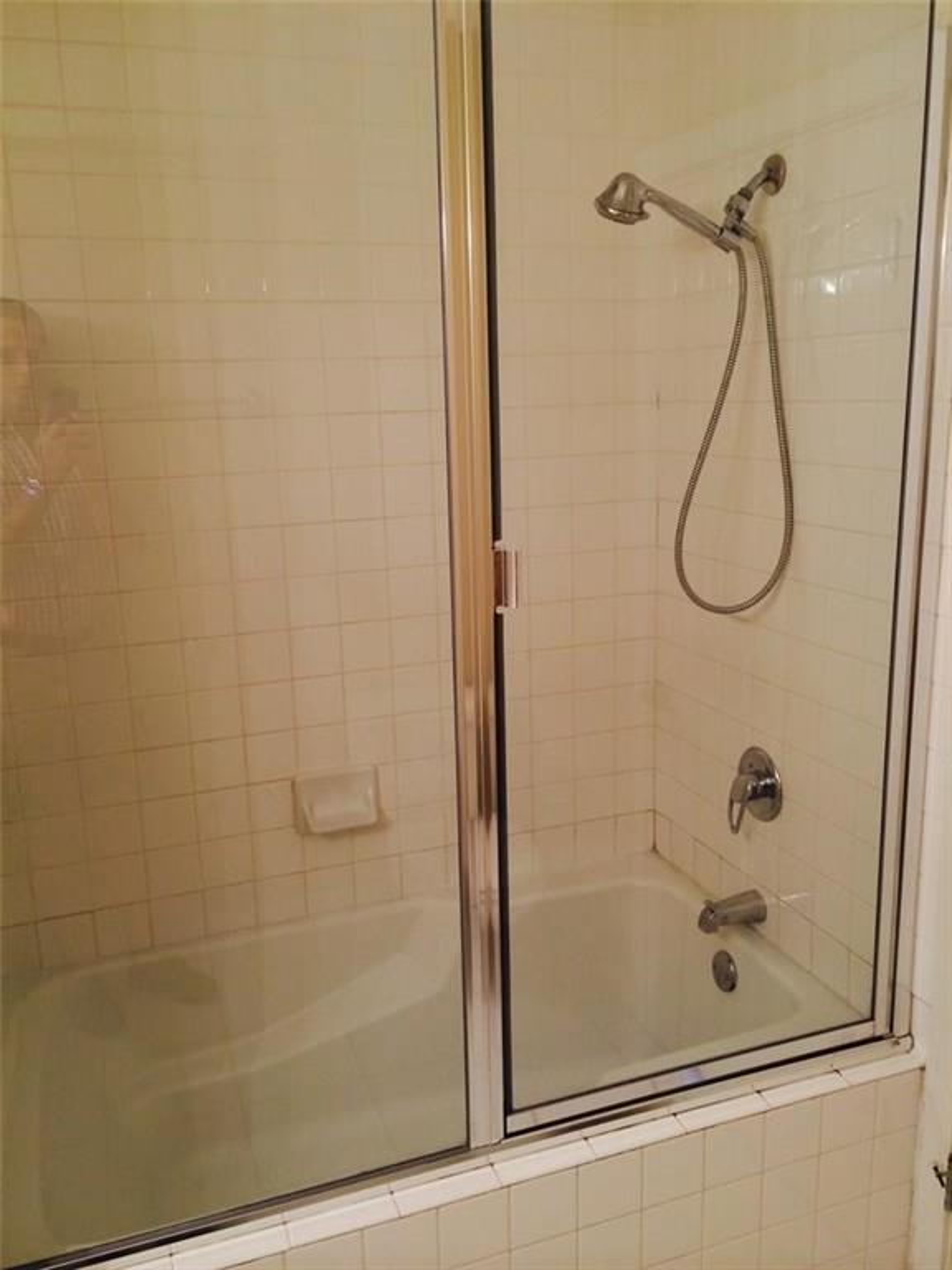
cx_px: 476
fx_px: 1100
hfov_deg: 46.8
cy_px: 635
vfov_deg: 60.0
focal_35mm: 30
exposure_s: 1/30
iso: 80
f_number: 2.2
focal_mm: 4.12
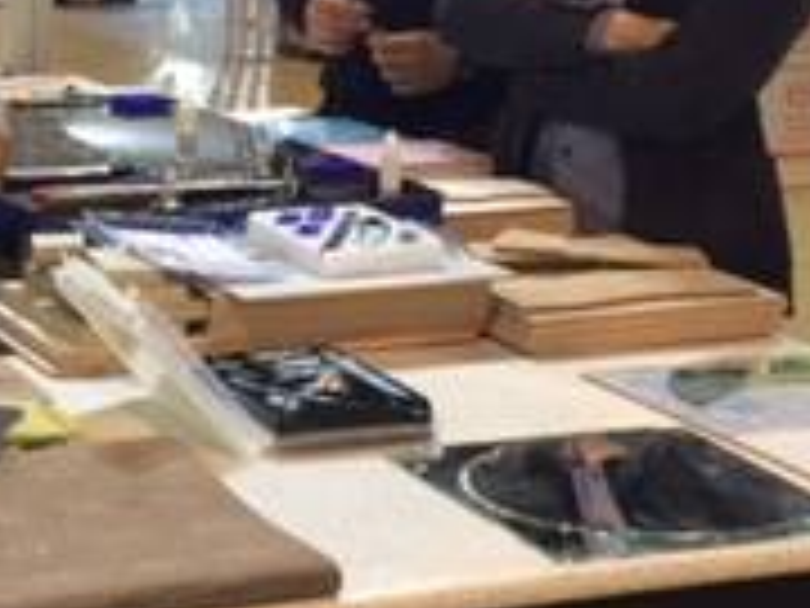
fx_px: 2410
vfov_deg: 14.3
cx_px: 104
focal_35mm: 103
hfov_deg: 18.8
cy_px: 86
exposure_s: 1/33
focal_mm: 4.15
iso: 125
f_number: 2.2
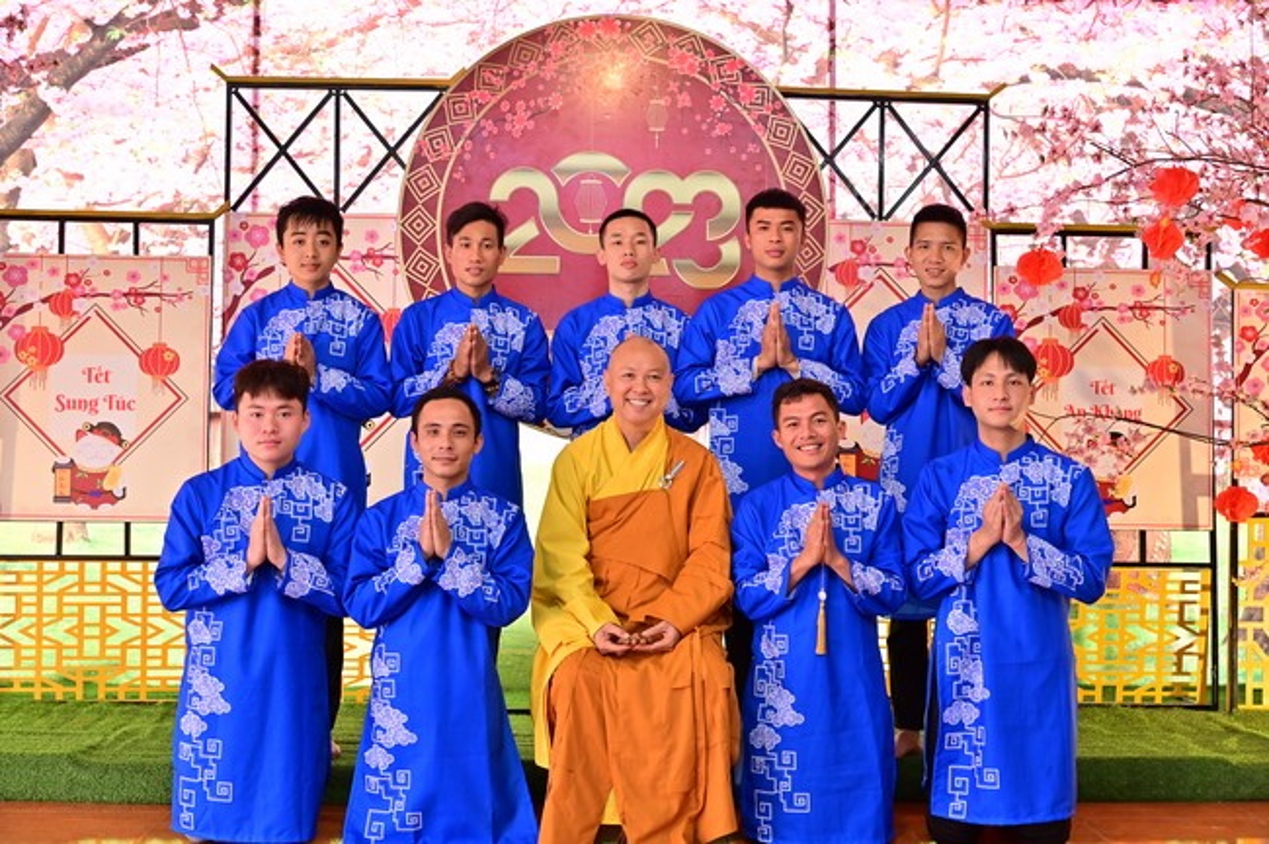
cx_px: 634
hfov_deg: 41.2
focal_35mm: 48
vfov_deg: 28.0
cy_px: 422
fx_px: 1690
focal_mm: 48
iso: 1250
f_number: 5.6
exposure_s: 1/125
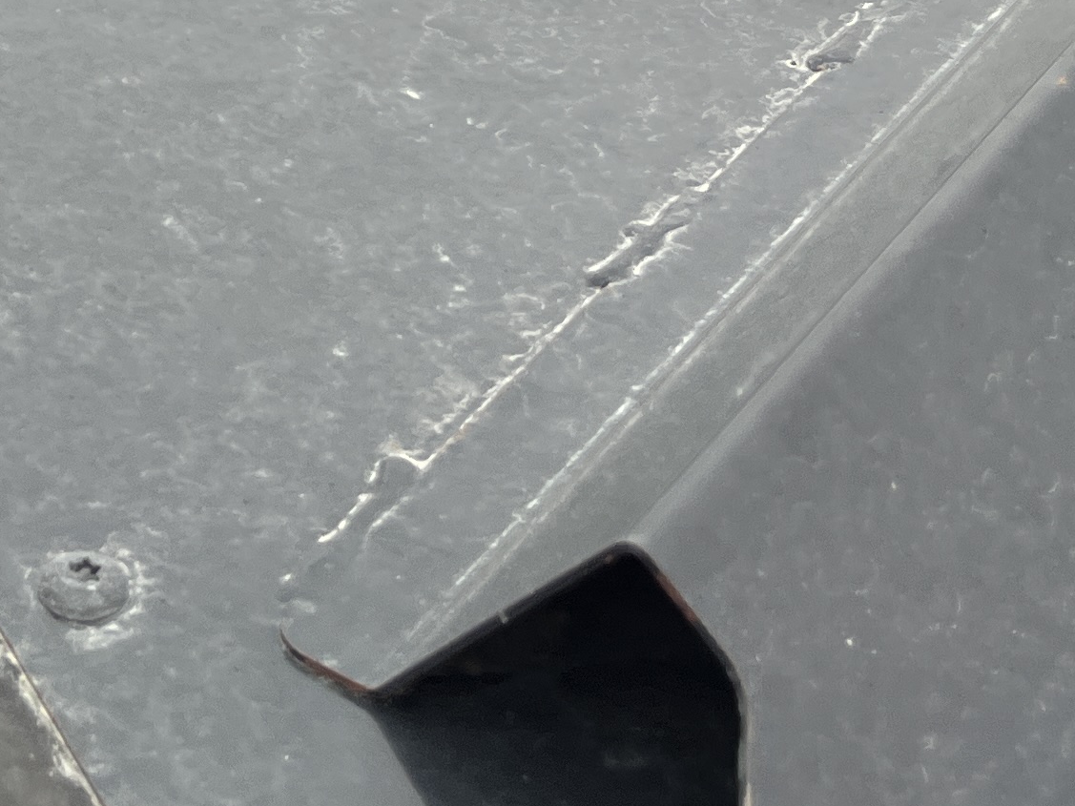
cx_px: -206
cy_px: -486
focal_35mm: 93
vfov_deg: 14.6
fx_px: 2888
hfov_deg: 19.8
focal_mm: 5.1
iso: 32
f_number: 1.6
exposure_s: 1/129
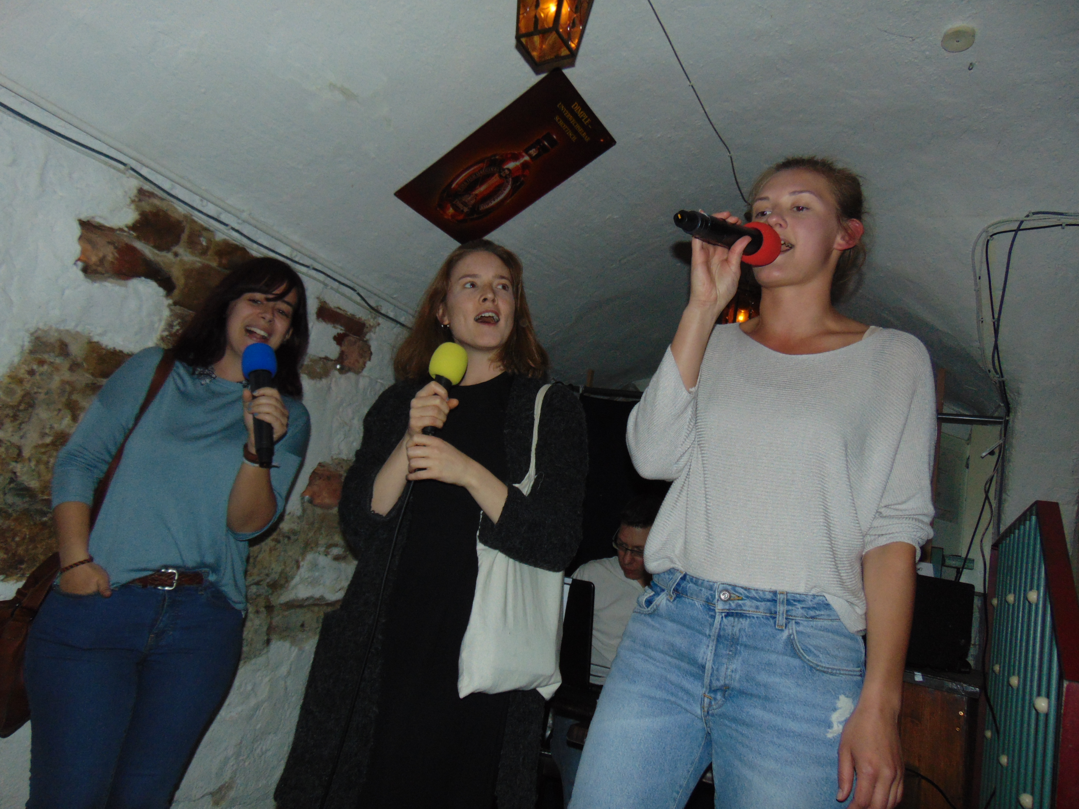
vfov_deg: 54.9
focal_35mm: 25
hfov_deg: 69.4
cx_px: 540
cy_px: 404
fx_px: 779
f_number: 3
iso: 200
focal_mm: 4.5
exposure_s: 1/30
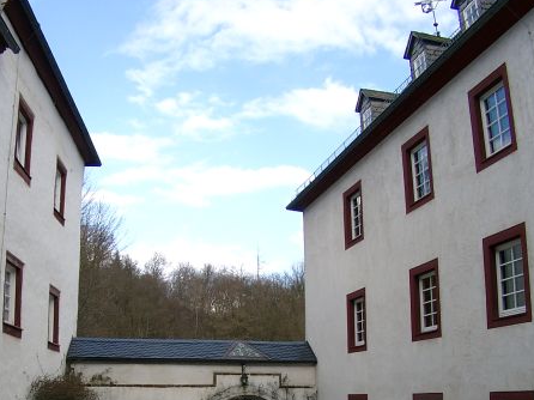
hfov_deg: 31.5
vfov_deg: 23.6
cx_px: 183
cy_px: 322
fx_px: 941
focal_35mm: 61
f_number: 4
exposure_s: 1/238
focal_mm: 7.13
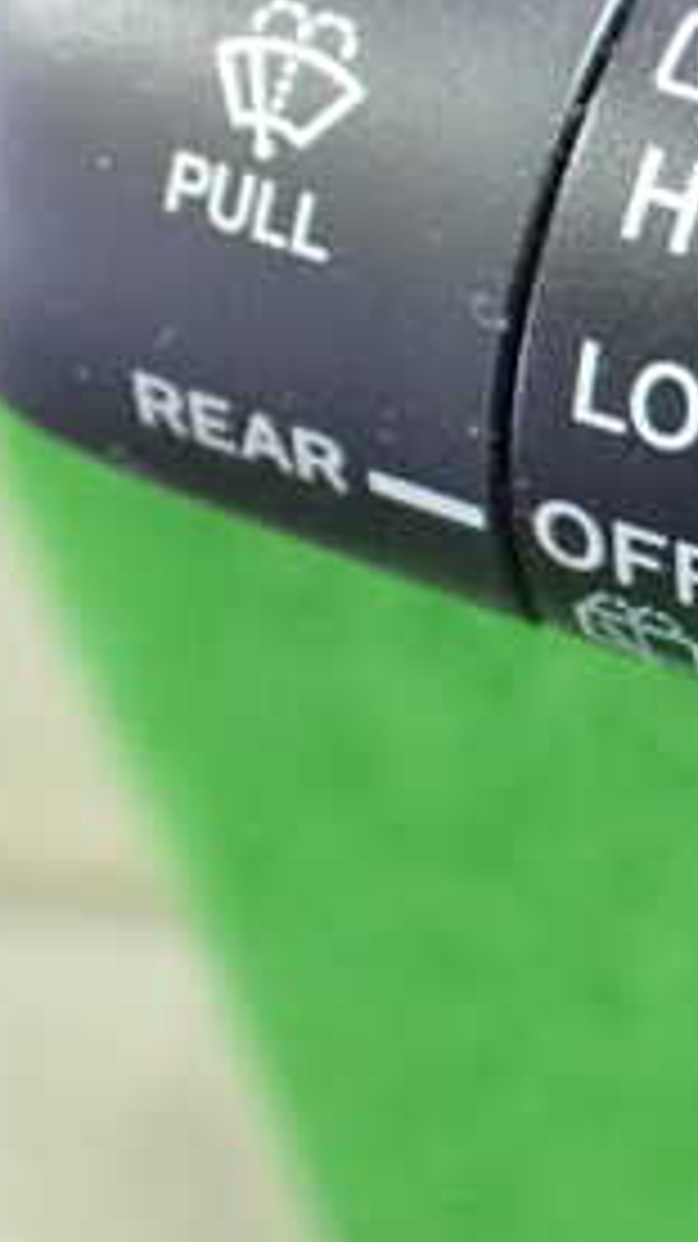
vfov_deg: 22.0
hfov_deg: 11.8
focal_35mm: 97
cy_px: 504
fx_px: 3196
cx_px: 1144
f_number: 2.8
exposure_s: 1/30
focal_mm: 7.31
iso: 1600
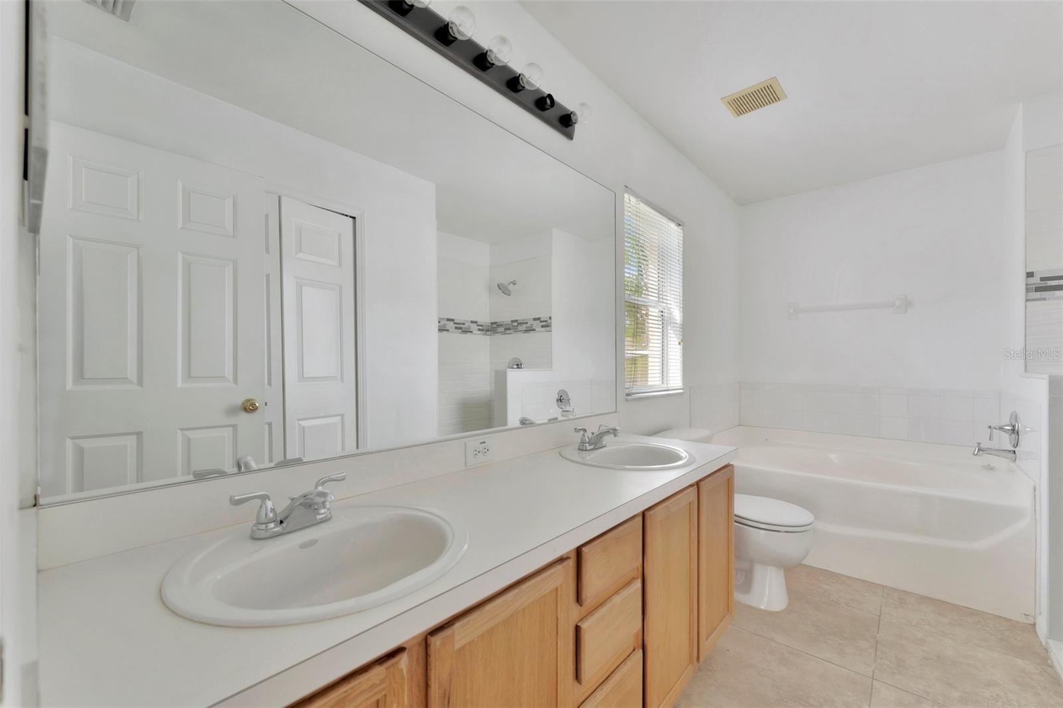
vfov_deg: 81.2
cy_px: 354
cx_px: 532
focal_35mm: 14
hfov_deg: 104.3
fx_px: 413
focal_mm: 14
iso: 125
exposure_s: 1/30
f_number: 6.3
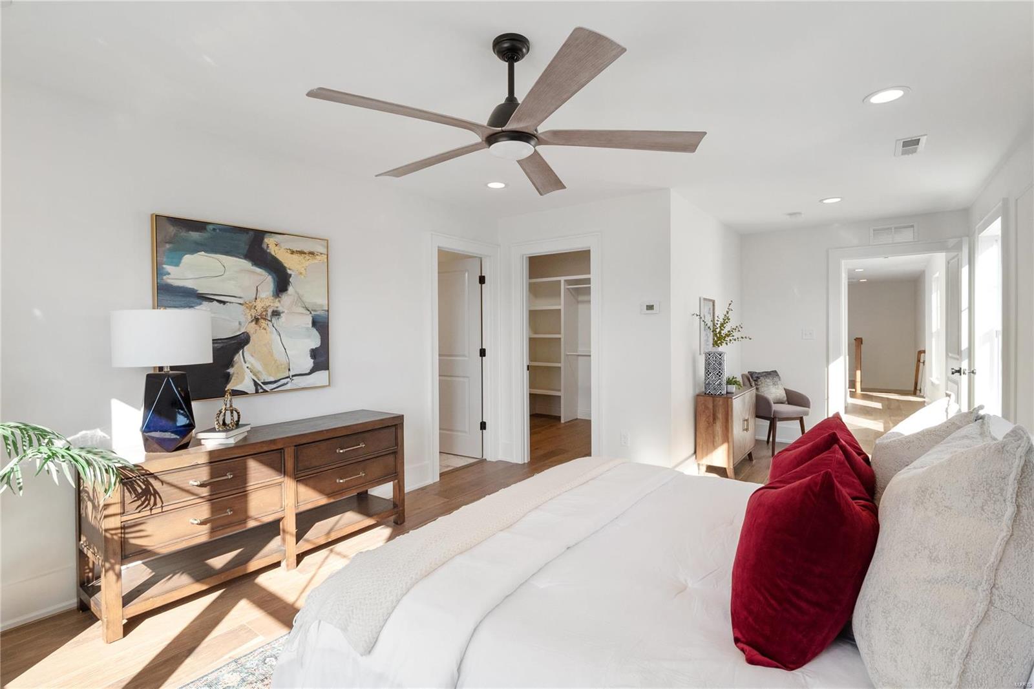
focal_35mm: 16
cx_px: 517
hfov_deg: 96.7
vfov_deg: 73.7
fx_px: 459
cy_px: 344
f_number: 6.3
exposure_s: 1/60
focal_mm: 8
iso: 400
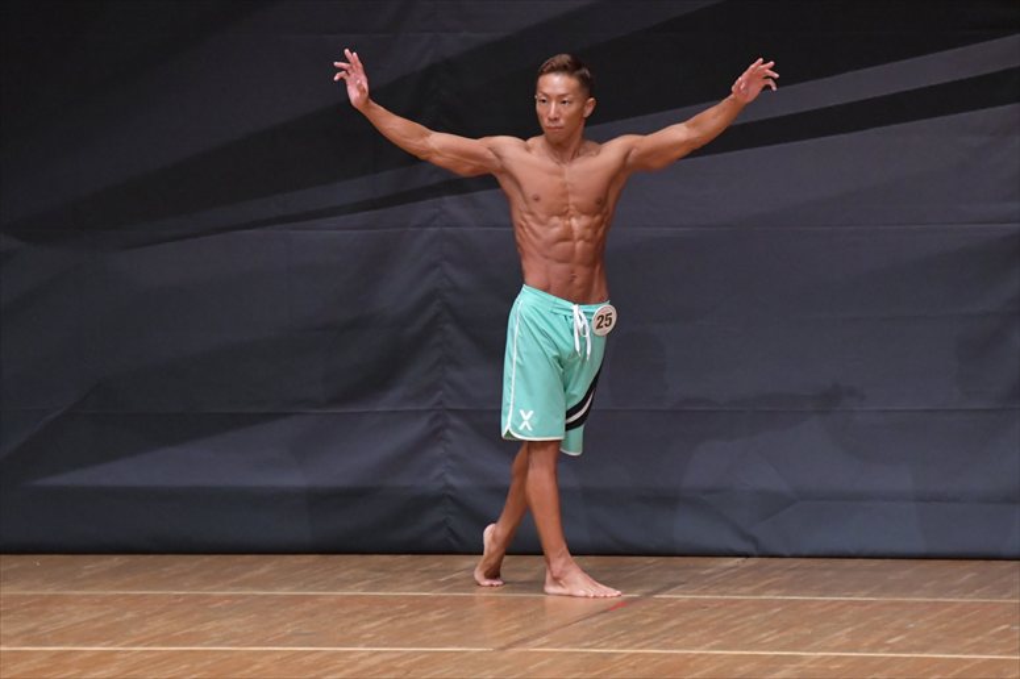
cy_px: 340
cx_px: 510
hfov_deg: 6.5
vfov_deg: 4.4
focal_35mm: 315
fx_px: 8921
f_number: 5.6
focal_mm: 210
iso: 6400
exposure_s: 1/400
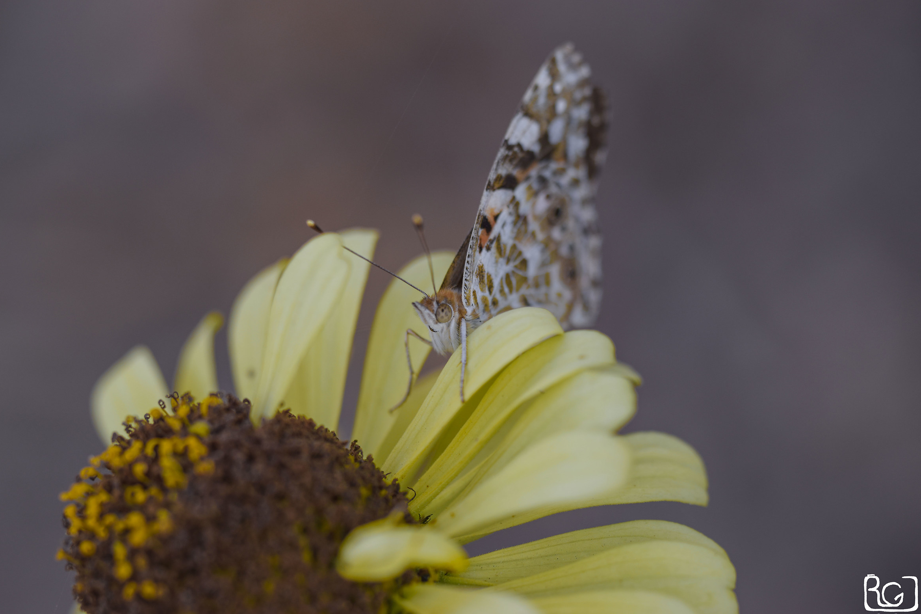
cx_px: 451
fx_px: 5909
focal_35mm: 231
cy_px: 305
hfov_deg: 8.9
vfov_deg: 5.9
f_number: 4.5
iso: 100
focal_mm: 150
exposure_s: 1/200
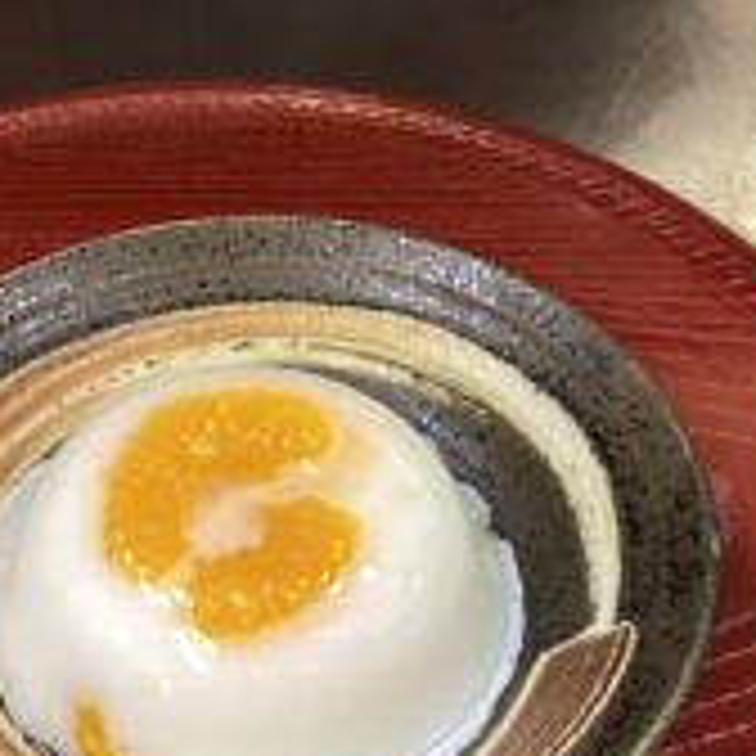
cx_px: 227
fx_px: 1507
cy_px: 592
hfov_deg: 27.9
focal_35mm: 61
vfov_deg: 27.7
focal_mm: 3.3
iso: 200
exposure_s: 1/50
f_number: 2.4
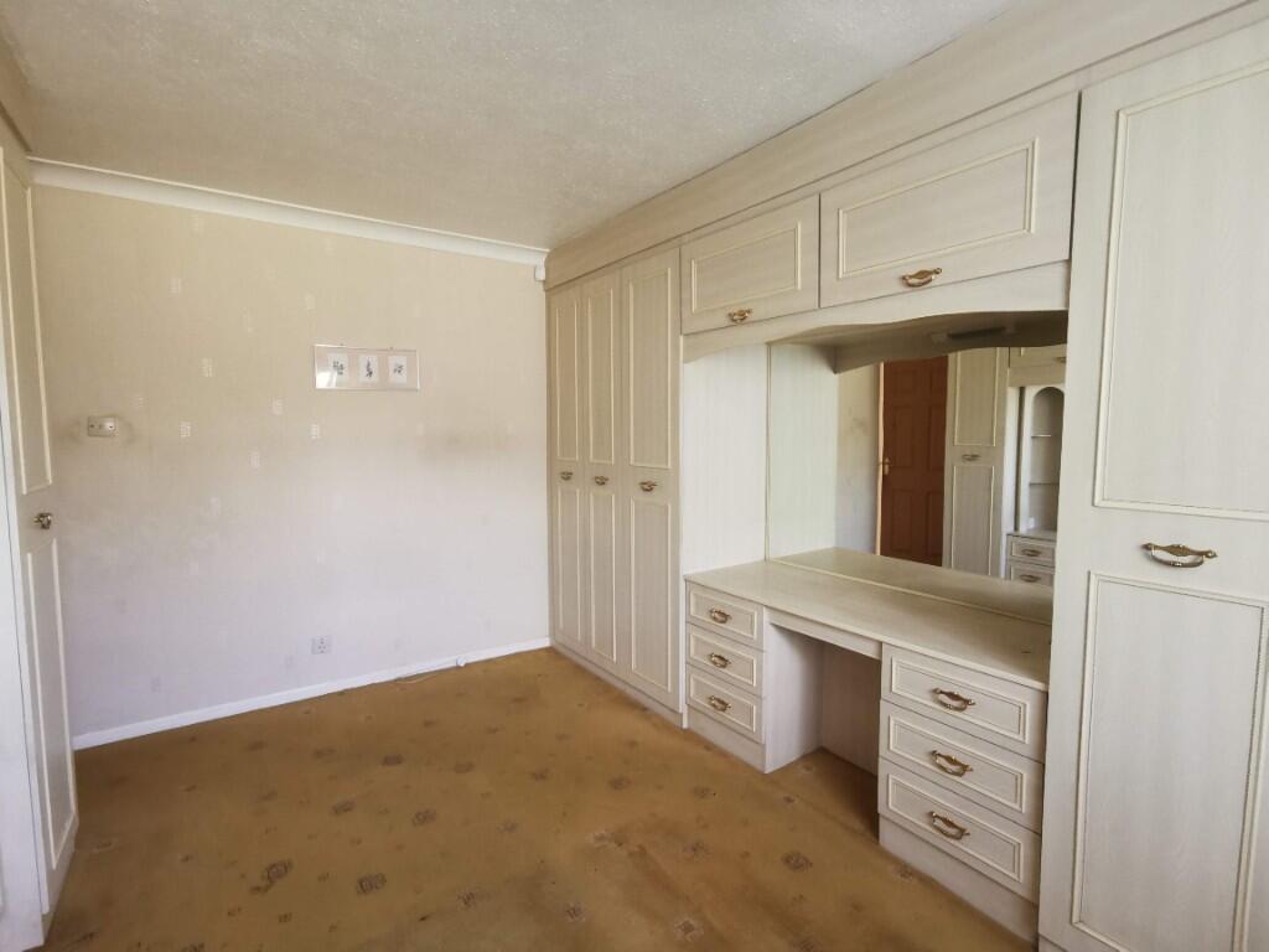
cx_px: 634
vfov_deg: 74.7
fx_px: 623
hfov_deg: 91.0
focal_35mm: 17
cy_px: 476
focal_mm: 2.26
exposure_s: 1/33.3
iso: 400
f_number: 2.2
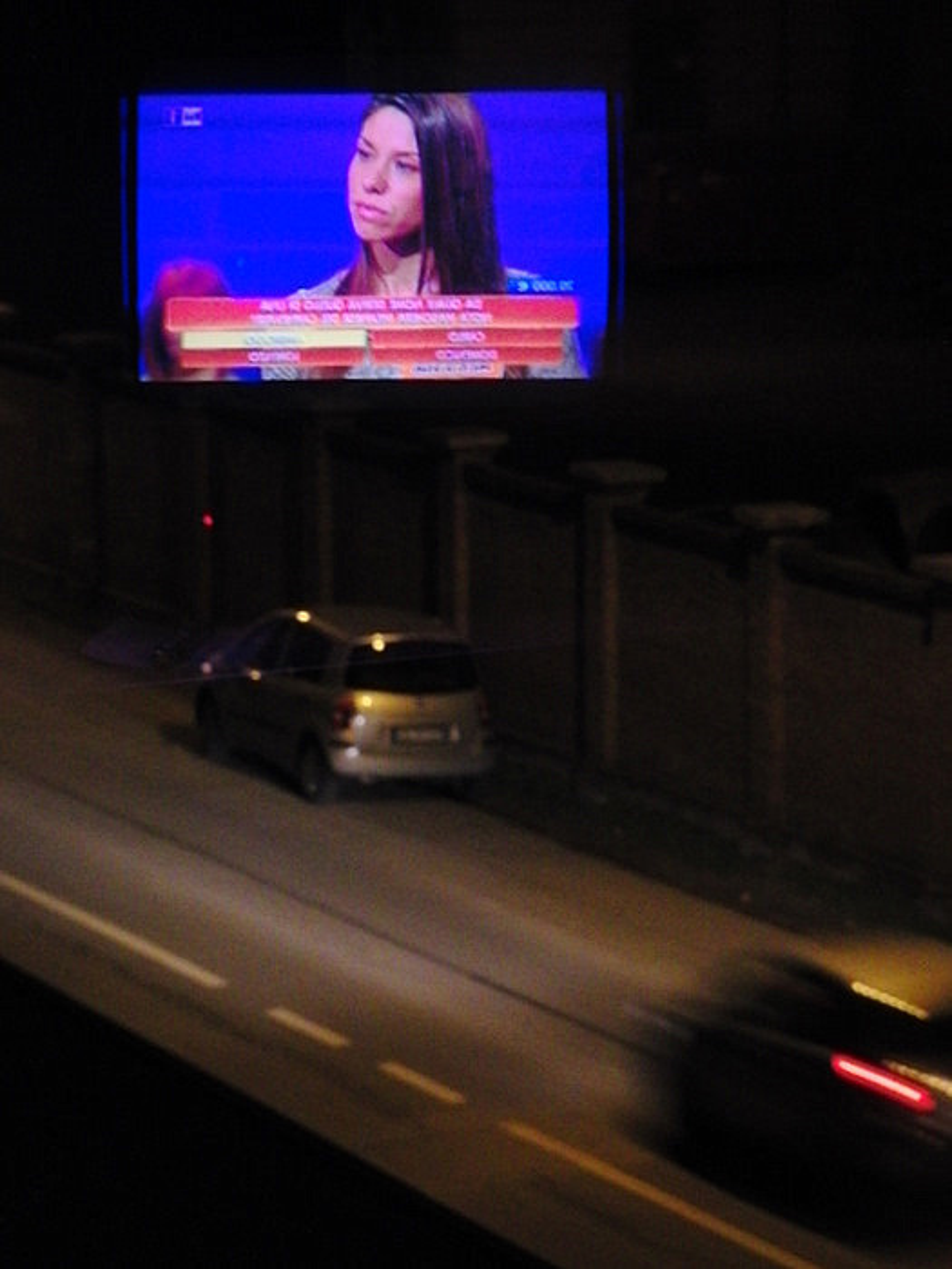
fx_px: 5500
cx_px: 476
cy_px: 634
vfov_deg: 13.2
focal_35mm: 150
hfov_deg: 9.9
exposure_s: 1/13
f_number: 4.6
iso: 800
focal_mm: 25.9
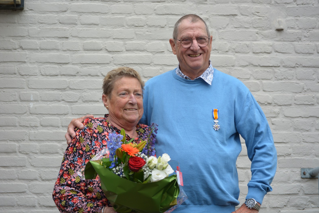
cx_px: 157
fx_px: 948
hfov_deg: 19.1
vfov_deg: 12.8
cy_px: 105
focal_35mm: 107
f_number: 7.1
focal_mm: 70
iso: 200
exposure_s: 1/200
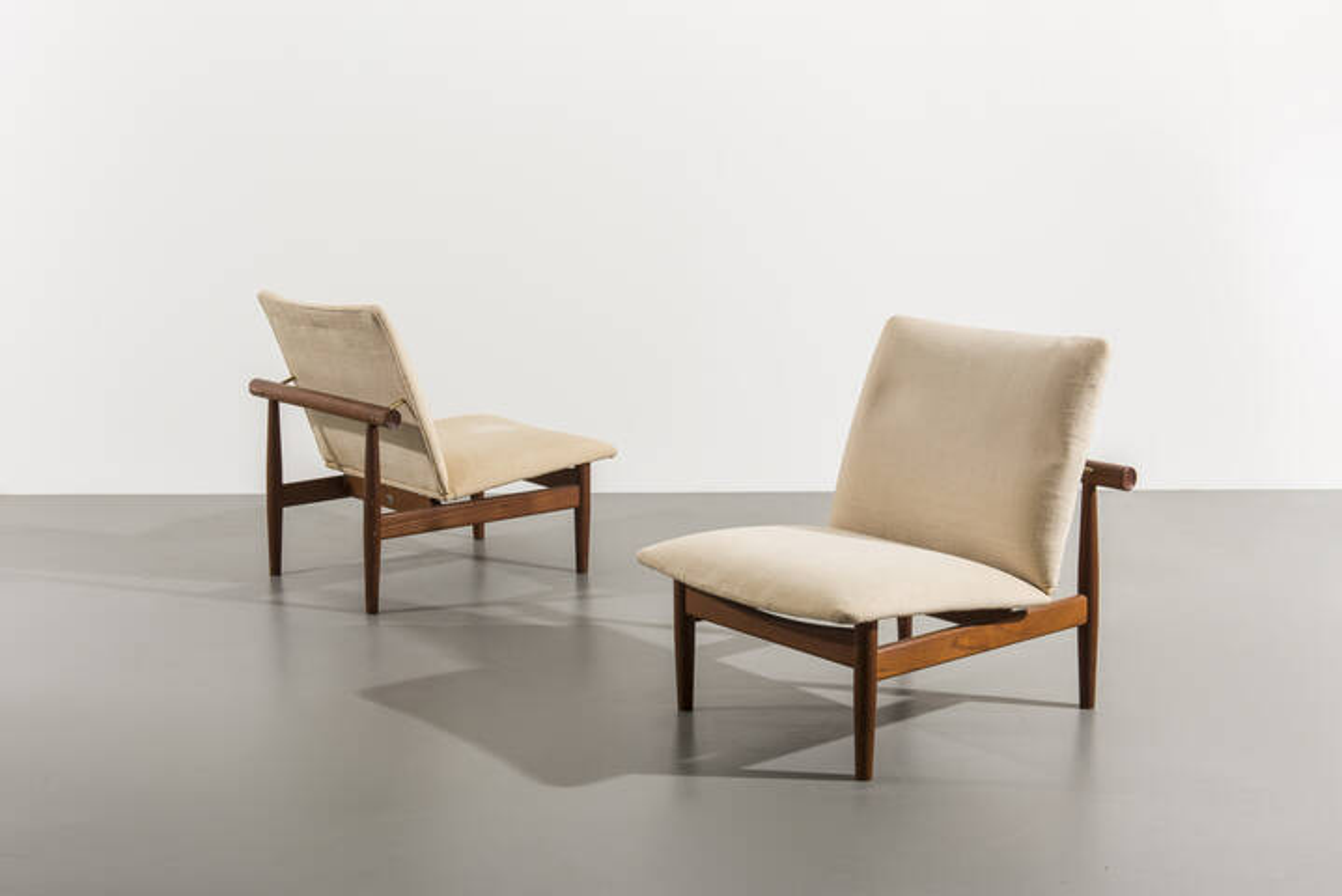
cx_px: 671
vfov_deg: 28.1
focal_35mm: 48
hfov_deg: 41.1
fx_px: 1790
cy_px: 448
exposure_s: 1/200
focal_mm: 48
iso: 100
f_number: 14
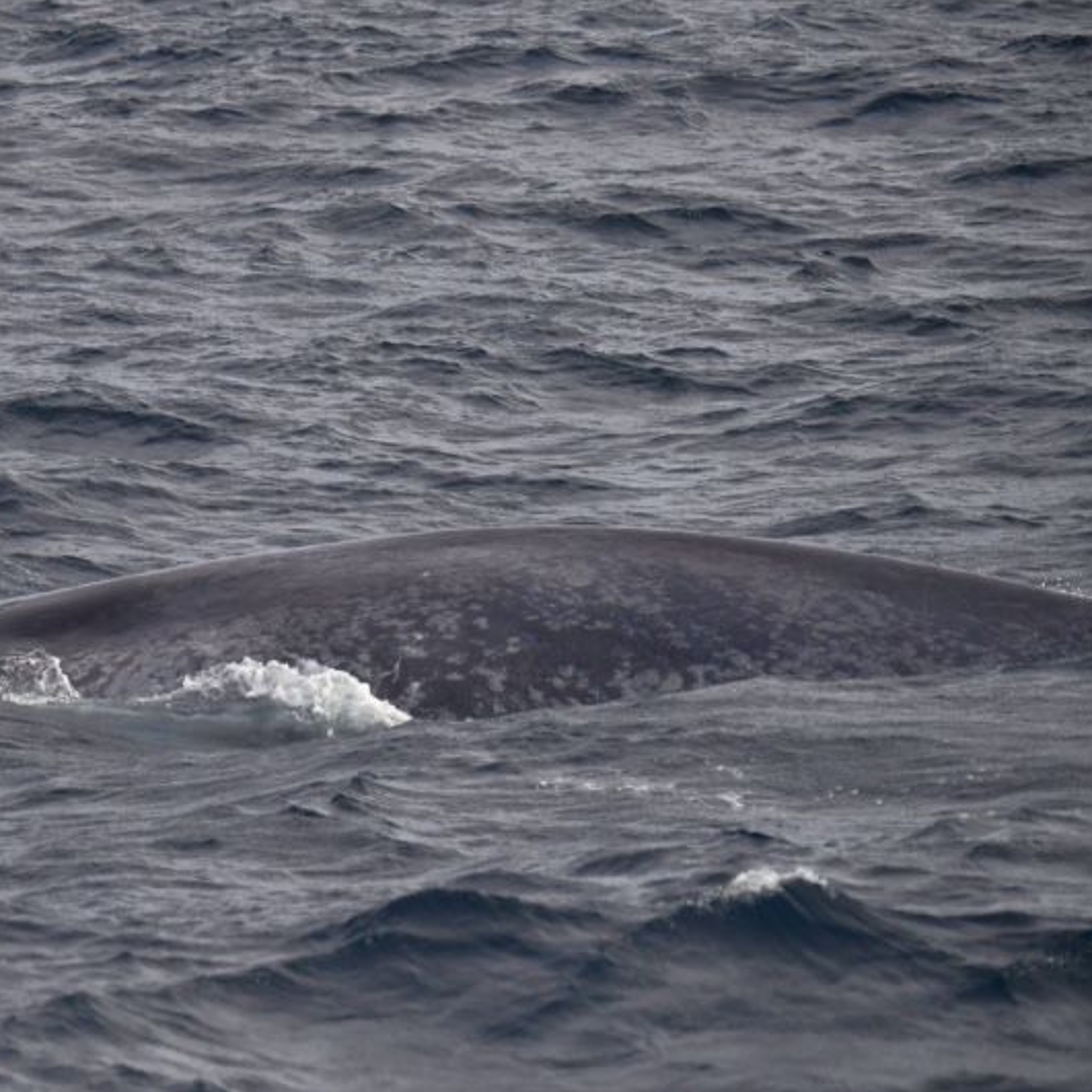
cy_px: 546
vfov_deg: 4.3
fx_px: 14633
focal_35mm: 410
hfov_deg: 4.3
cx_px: 407
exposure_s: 1/8000
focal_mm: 320
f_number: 5.6
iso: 1000
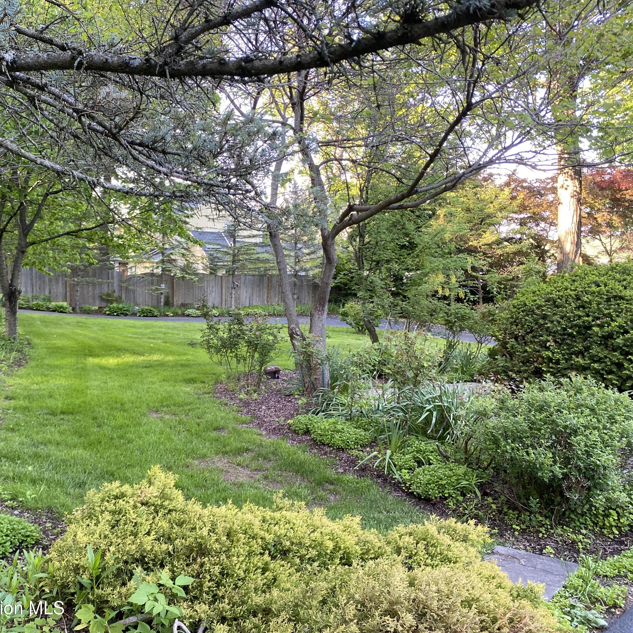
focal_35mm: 31
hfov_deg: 51.5
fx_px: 641
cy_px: 317
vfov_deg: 52.5
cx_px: 210
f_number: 1.8
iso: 100
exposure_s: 1/121
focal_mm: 4.25
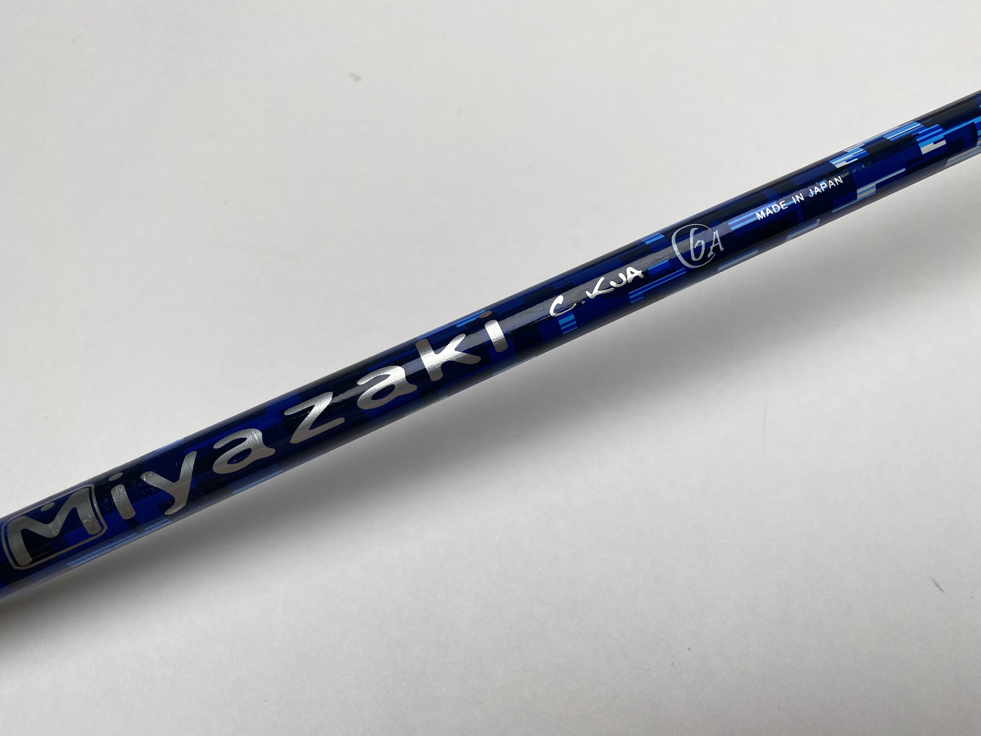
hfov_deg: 67.3
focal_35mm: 26
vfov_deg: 53.1
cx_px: 490
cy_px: 368
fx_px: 737
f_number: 1.8
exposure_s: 1/441
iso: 32
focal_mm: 4.25
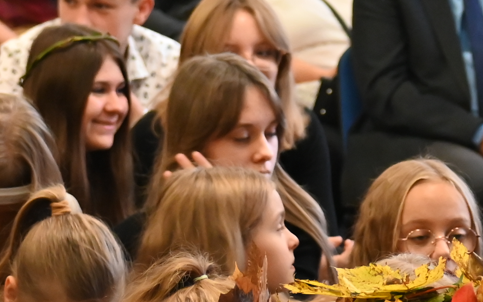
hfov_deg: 6.4
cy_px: 22
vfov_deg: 4.0
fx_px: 4291
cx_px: 162
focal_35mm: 326
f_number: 4.5
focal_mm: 70
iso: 3200
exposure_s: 1/80
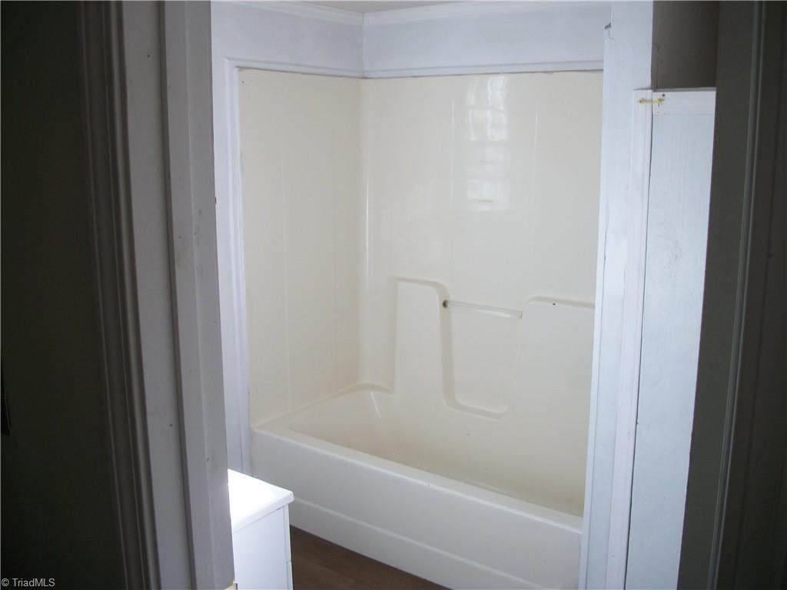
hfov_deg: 56.8
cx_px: 394
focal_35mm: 32
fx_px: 728
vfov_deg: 44.2
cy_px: 295
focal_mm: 5.7
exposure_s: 1/80
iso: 80
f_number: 2.9
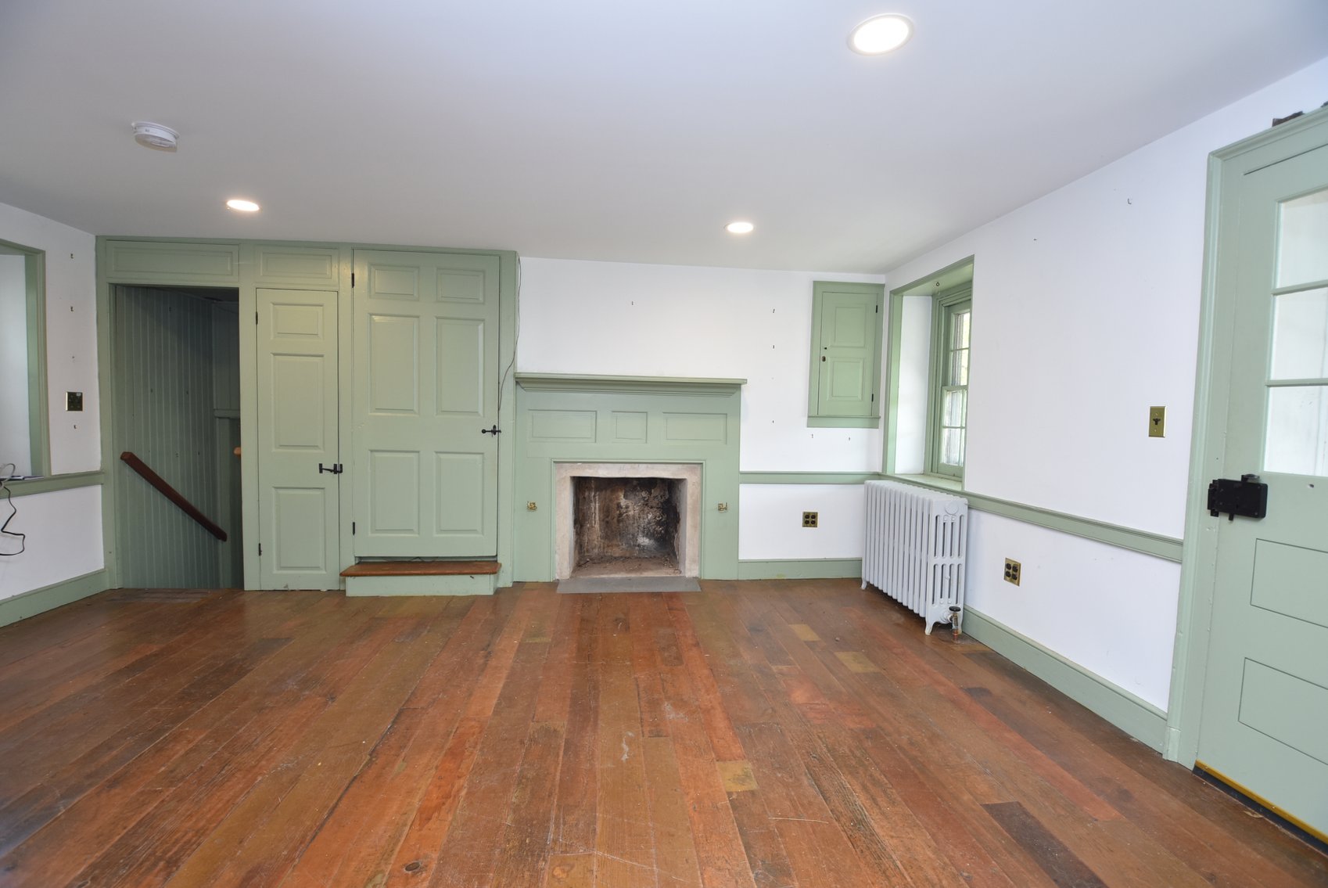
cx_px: 664
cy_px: 444
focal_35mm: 15
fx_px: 554
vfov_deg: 77.4
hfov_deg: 100.3
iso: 360
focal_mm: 10
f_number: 4
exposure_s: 1/60
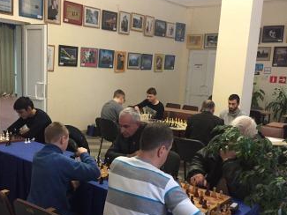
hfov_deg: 46.6
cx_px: 123
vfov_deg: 35.8
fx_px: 332
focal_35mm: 40
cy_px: 135
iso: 250
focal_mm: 4.15
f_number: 2.2
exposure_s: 1/25
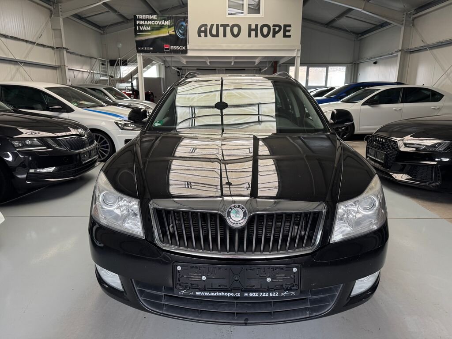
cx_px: 226
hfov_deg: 71.6
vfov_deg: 56.8
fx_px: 313
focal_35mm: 24
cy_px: 170
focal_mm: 6.76
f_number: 1.78
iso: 320
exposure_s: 1/60
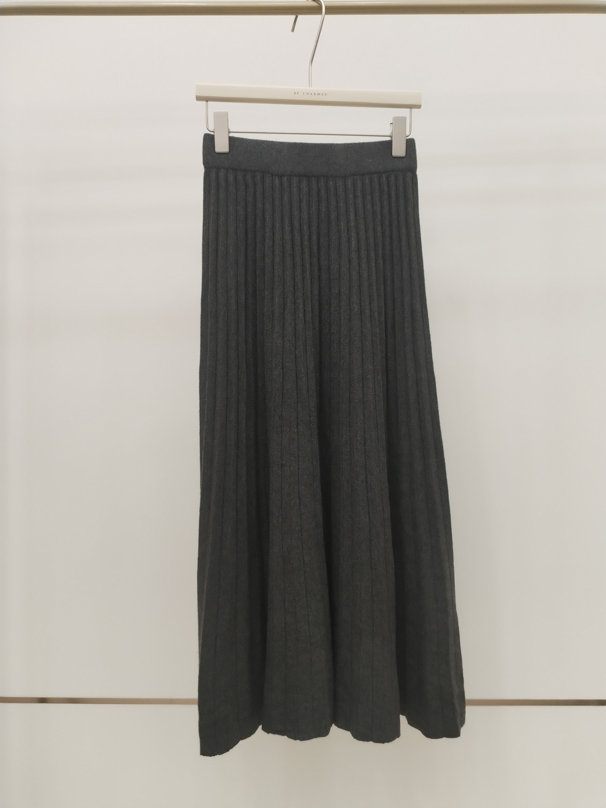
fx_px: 677
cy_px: 404
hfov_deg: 48.2
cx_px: 303
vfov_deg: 61.7
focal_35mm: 29
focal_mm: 4.75
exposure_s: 1/100
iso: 271
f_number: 1.8
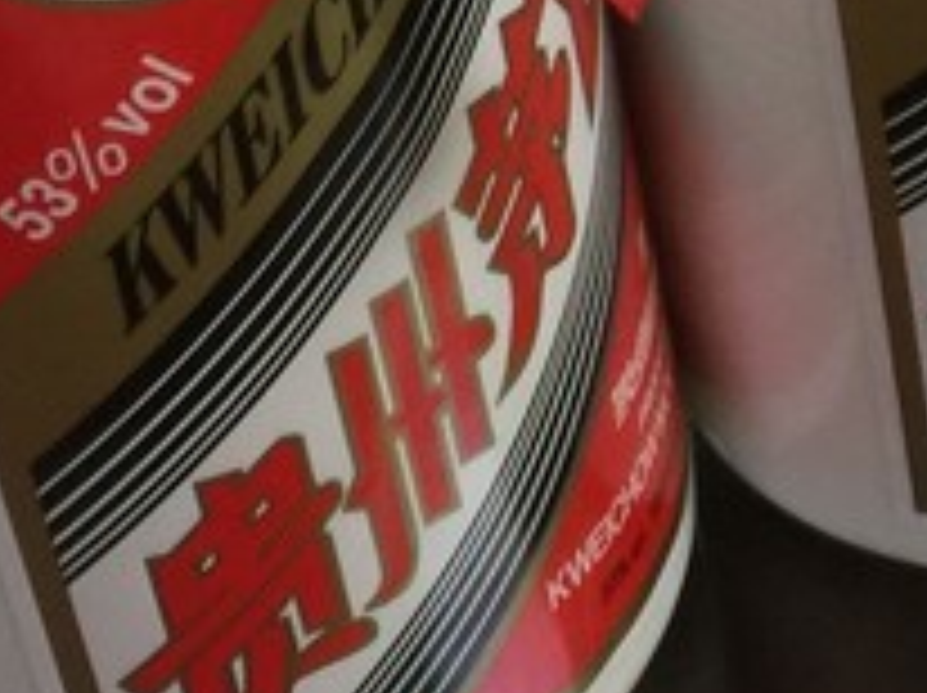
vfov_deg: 10.1
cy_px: -432
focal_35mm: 141
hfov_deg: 13.4
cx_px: 1282
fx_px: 3772
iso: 64
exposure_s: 1/17
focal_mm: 4.15
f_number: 2.2
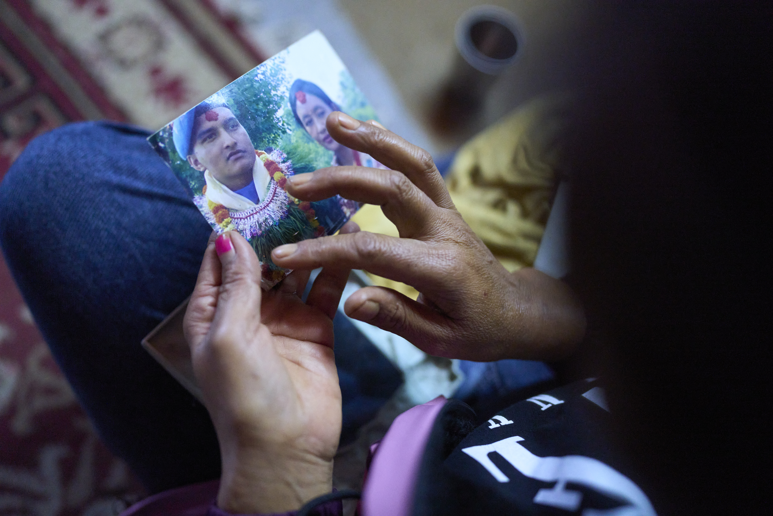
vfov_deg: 37.9
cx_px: 386
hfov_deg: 54.4
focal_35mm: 35
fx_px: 751
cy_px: 258
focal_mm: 35
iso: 5000
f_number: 1.6
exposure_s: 1/400
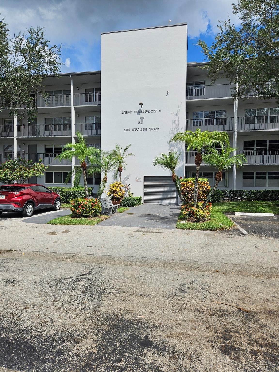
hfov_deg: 58.9
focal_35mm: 23
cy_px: 186
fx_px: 247
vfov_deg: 73.9
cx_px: 140
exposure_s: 1/2365
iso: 25
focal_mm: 5.4
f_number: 1.8
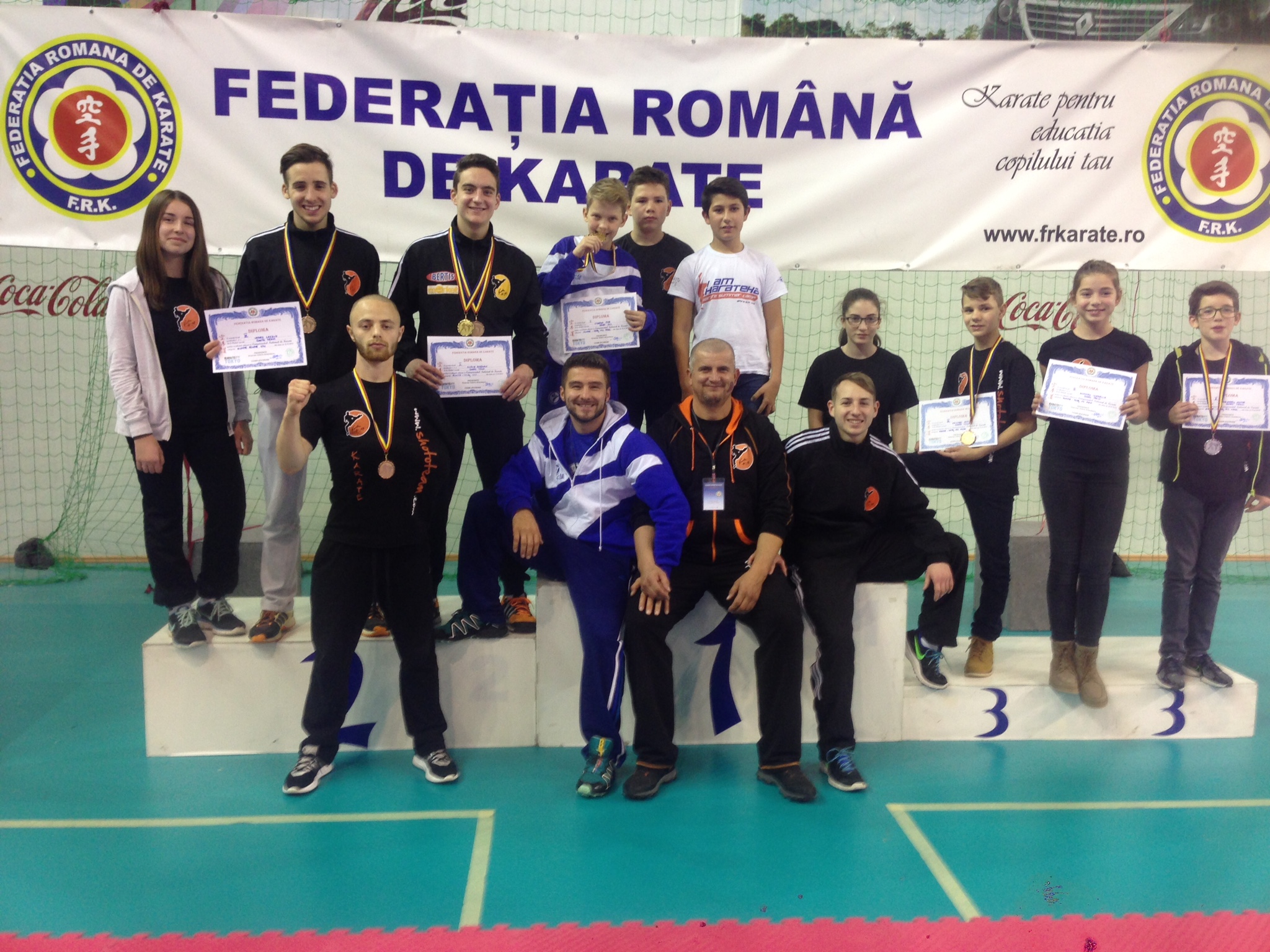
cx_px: 635
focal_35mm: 33
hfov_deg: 55.4
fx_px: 1211
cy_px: 476
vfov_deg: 42.9
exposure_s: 1/20
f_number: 2.4
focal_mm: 4.12
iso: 80
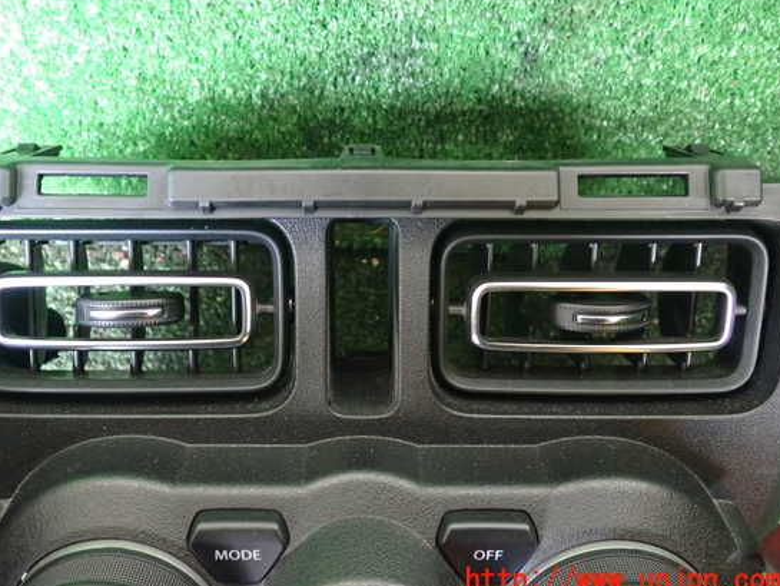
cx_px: 359
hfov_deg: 55.3
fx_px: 744
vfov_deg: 42.9
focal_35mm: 33
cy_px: 277
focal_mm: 5.4
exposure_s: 1/20
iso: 800
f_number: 2.3
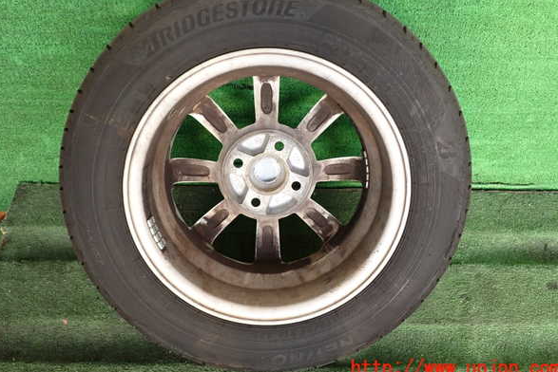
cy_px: 167
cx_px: 280
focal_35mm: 34
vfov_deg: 38.9
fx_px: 527
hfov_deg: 55.8
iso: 400
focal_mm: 5.79
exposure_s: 1/125
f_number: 2.4
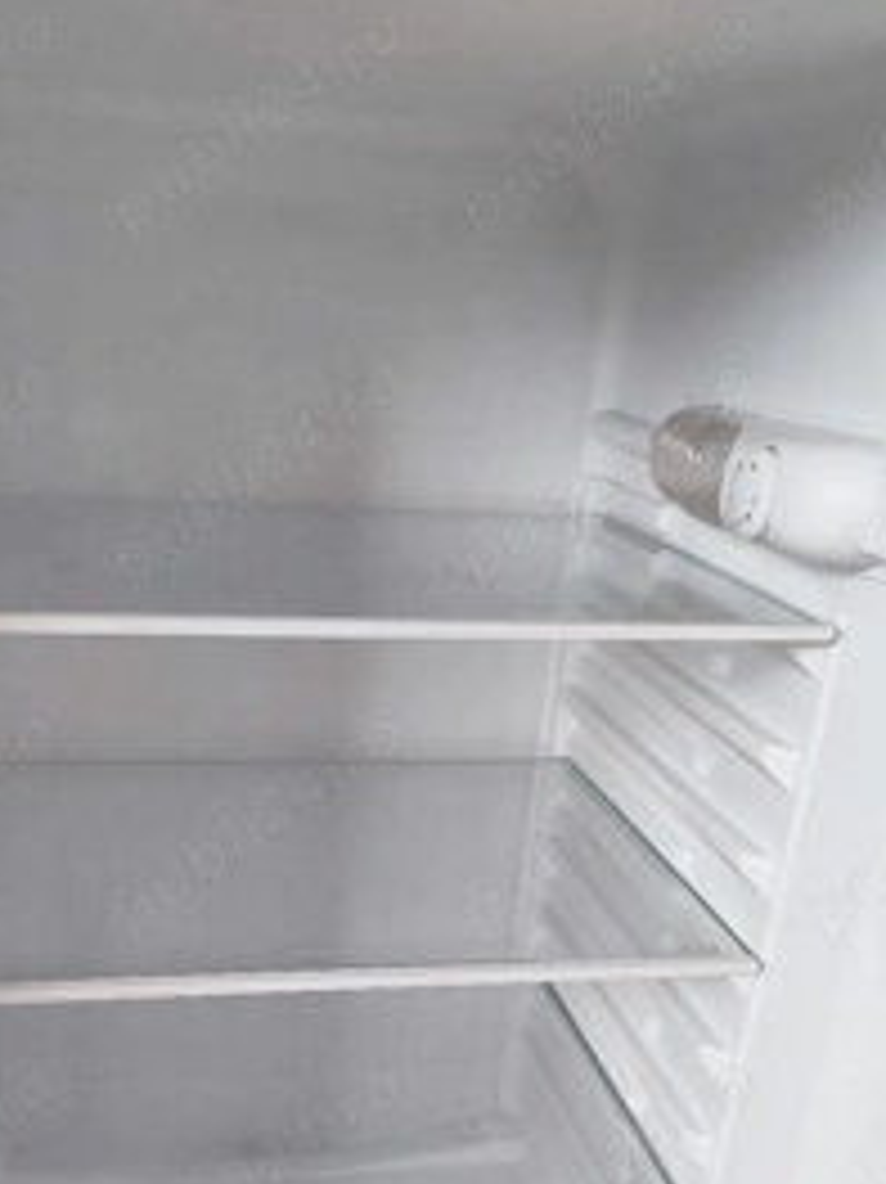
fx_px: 1195
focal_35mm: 35
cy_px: 878
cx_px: 346
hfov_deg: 40.5
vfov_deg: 50.6
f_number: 1.88
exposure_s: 1/50
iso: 848
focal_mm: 5.59
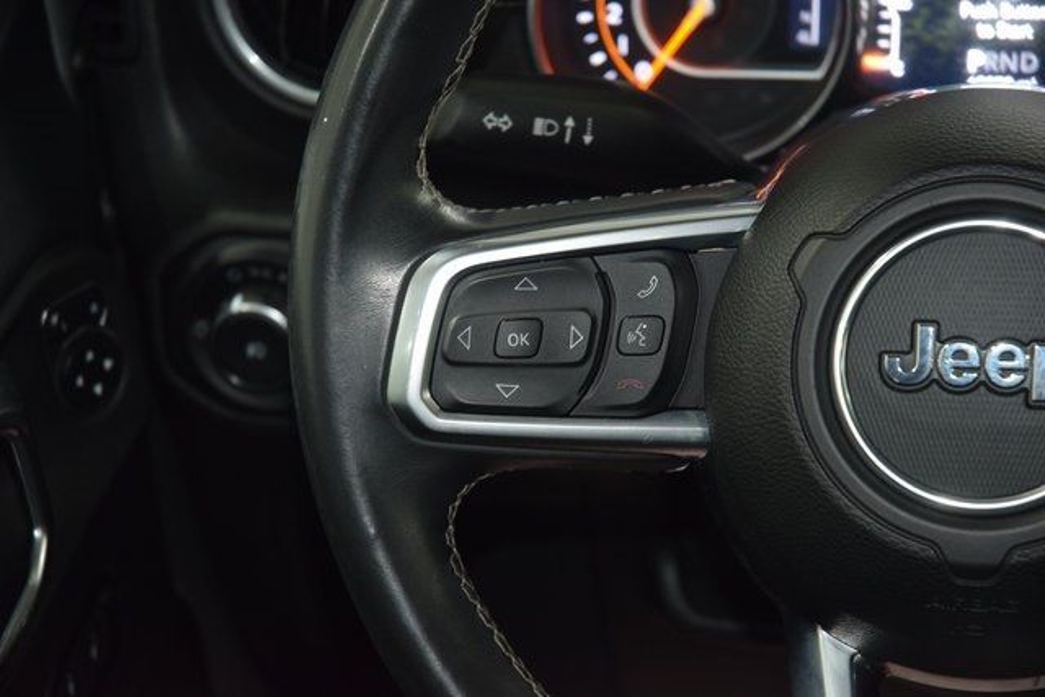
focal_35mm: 105
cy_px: 348
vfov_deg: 13.0
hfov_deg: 19.5
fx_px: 3048
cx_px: 522
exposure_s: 1/25
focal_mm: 70
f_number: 4.5
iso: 1400
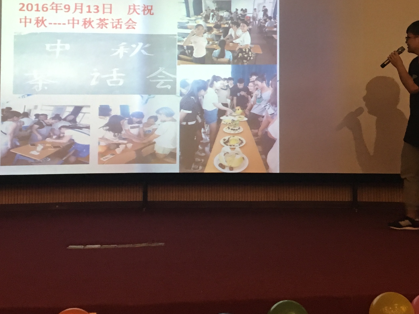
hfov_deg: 34.3
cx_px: 233
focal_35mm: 56
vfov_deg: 25.9
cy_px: 96
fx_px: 678
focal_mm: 4.15
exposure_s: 1/33
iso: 200
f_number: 2.2
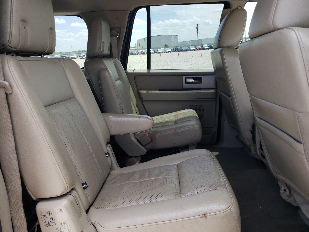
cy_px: 116
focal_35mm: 26
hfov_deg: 67.3
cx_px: 154
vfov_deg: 53.1
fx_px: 232
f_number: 1.5
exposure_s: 1/400
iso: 50
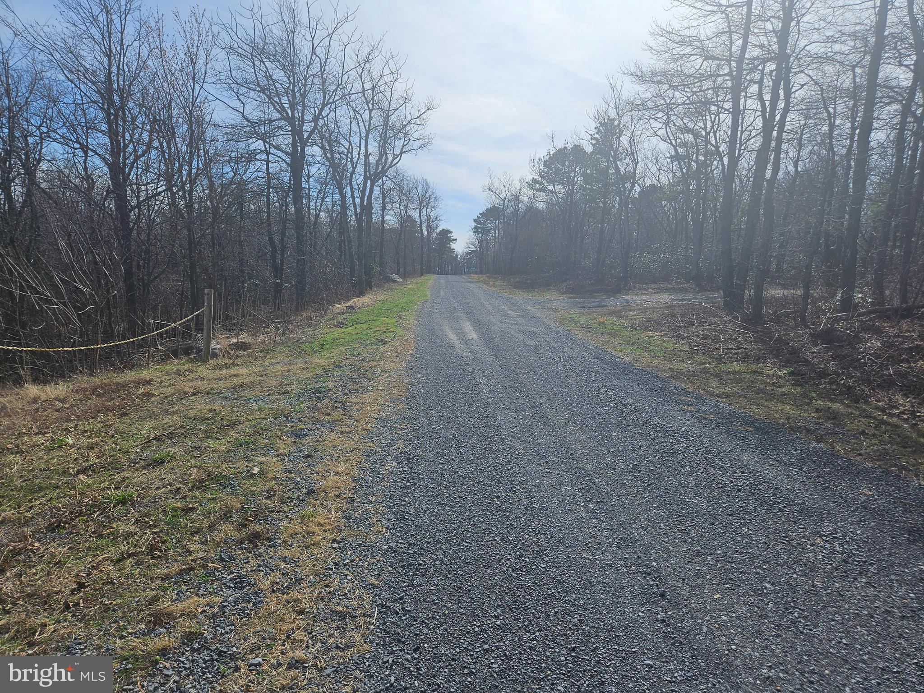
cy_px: 346
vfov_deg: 58.9
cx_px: 462
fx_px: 614
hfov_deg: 73.9
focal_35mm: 23
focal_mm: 5.4
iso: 25
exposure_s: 1/3100
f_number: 1.8
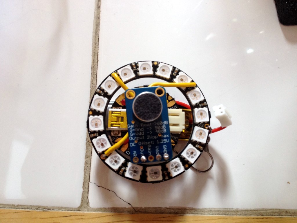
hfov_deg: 52.6
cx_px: 148
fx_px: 300
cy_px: 112
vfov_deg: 40.7
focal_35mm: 35
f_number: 2.4
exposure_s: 1/20
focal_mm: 4.28
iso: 100
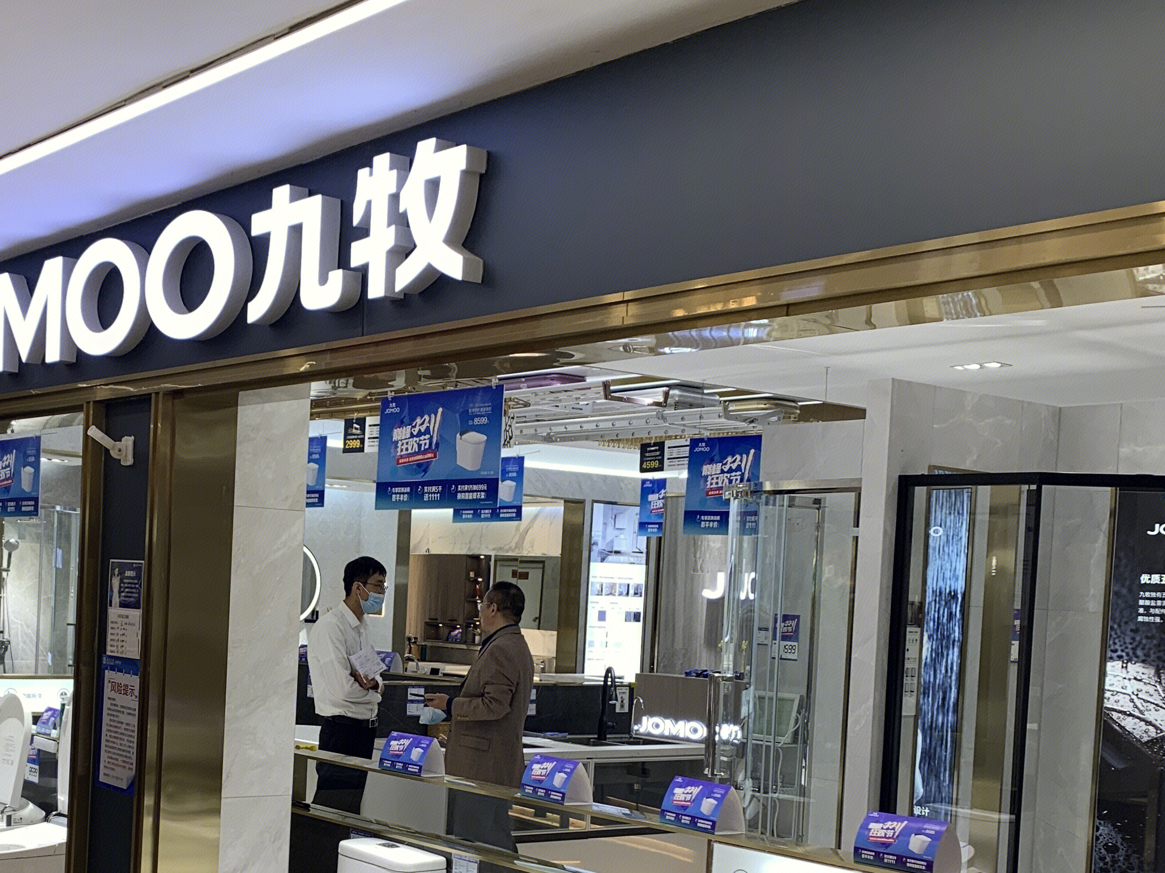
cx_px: 306
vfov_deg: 29.7
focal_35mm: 48
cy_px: 665
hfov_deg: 38.7
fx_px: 1615
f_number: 1.8
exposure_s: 1/100
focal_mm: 4.25
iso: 32
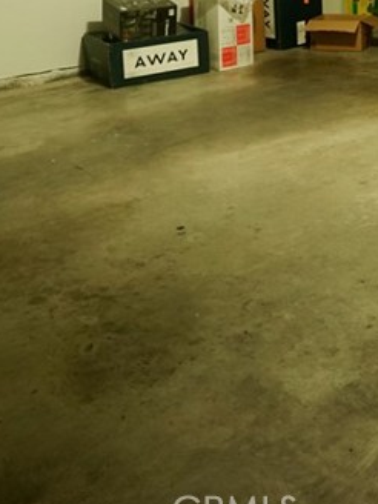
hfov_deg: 29.5
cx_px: 312
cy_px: 7
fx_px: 699
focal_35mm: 48
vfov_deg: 36.0
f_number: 4
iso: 800
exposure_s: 1/60
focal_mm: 16
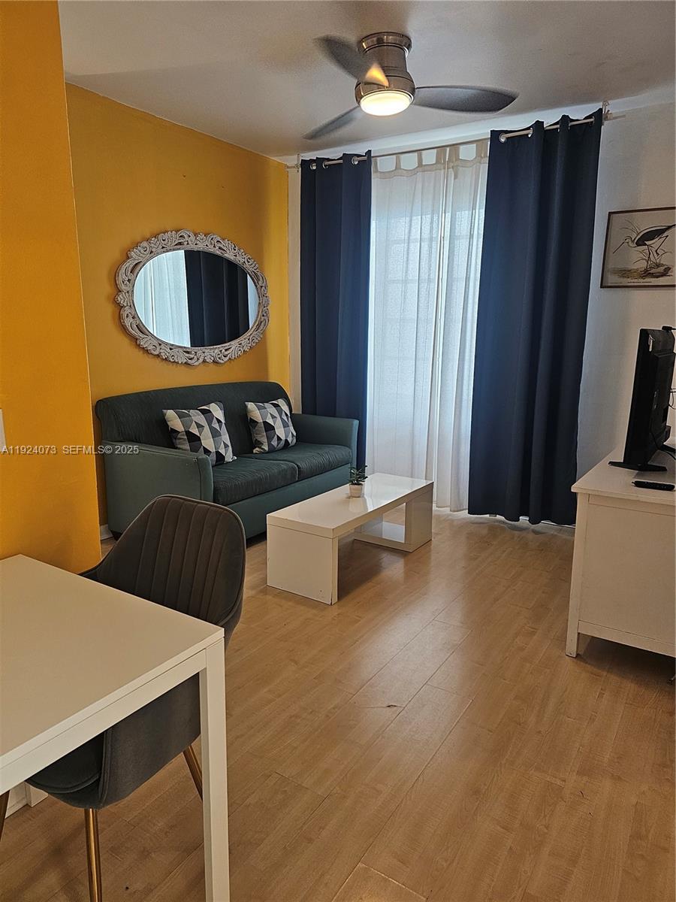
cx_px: 338
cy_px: 451
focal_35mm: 23
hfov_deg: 58.9
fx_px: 599
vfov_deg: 73.9
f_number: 1.7
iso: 400
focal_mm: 6.3
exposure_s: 1/120
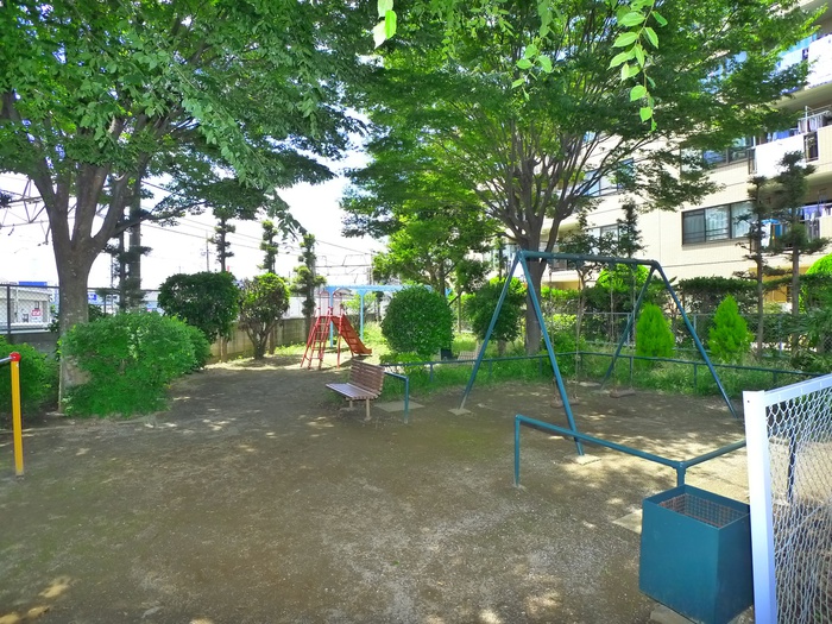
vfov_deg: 71.6
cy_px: 312
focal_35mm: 18
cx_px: 416
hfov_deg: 87.8
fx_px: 433
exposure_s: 1/320
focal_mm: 3.9
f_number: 2.8
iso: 400
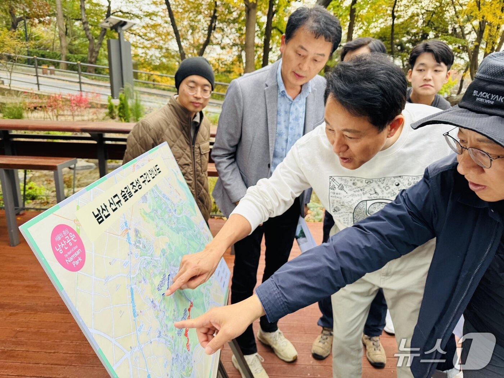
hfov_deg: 71.6
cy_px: 189
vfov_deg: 56.8
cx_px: 252
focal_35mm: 24
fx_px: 349
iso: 64
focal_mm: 6.76
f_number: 1.78
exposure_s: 1/121
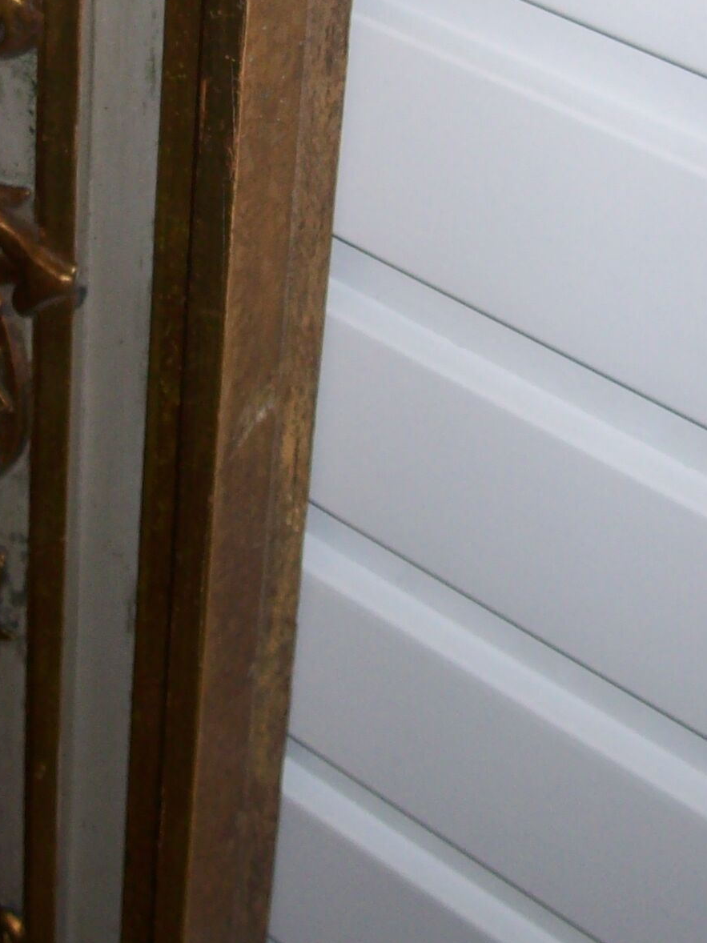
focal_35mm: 87
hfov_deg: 16.9
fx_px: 2370
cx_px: 180
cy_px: 30
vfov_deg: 21.8
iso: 80
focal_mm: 6
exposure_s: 1/64
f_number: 2.7
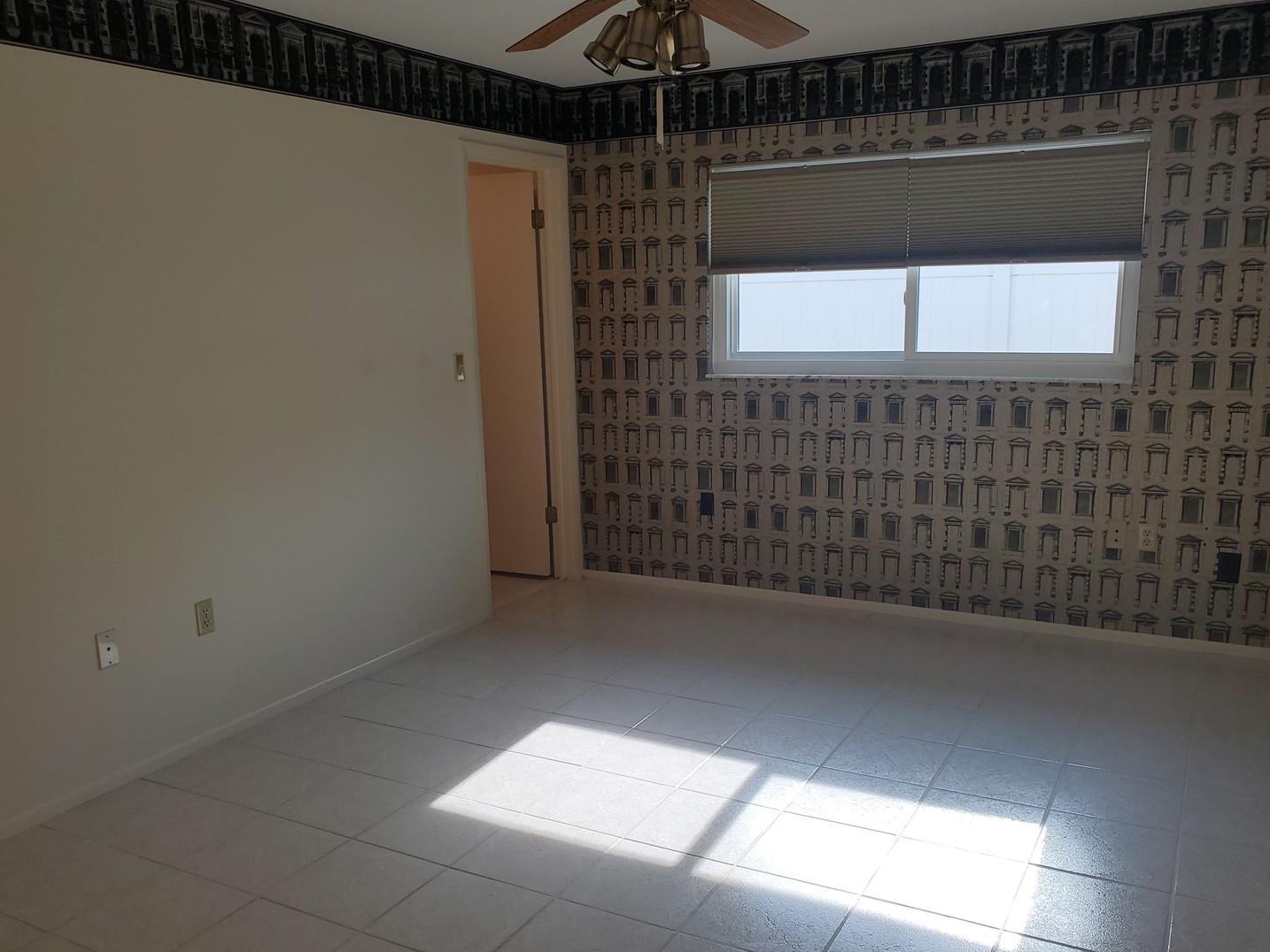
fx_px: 1064
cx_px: 658
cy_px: 517
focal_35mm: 29
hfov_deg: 61.6
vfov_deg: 48.2
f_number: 2.4
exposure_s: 1/170
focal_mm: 4.3
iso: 50
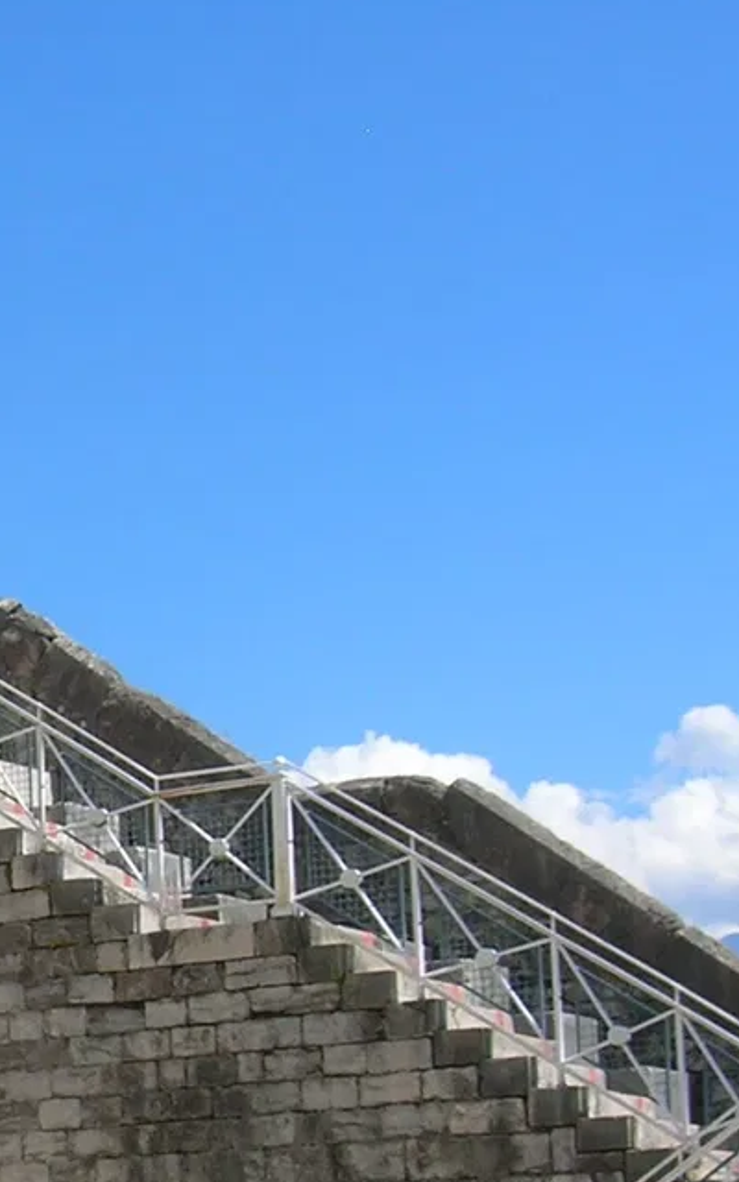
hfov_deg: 13.8
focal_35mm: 90
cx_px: -297
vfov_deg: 22.9
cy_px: 814
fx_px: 2900
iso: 50
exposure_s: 1/472
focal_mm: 5.7
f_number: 4.9
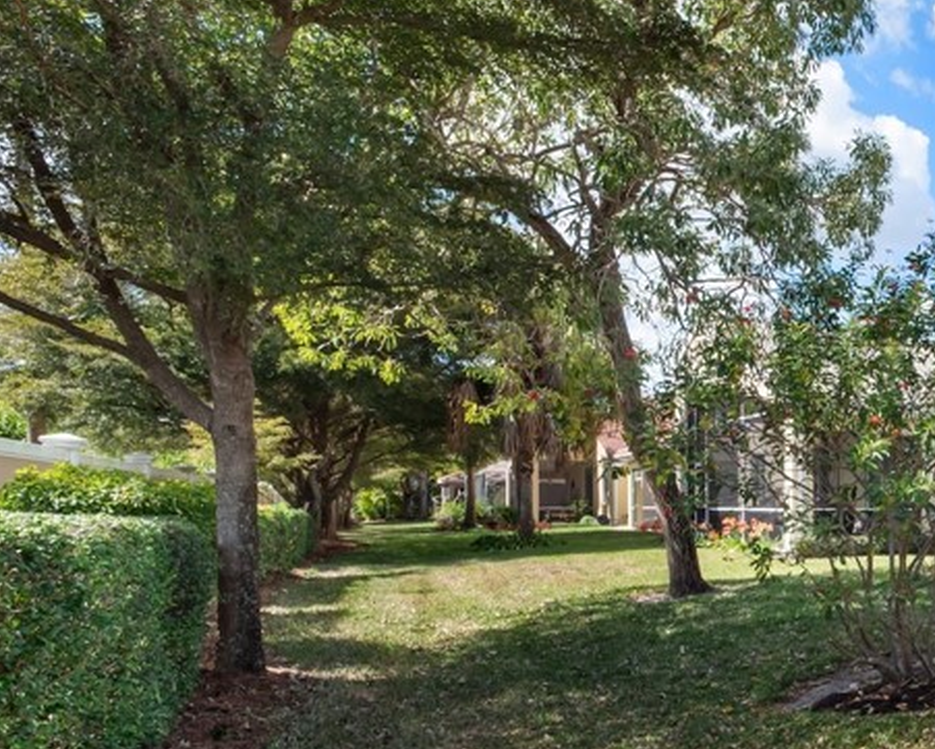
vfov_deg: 45.9
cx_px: 1049
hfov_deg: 43.1
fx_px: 858
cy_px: 535
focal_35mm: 31
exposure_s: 1/200
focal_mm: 7
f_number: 7.1
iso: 200
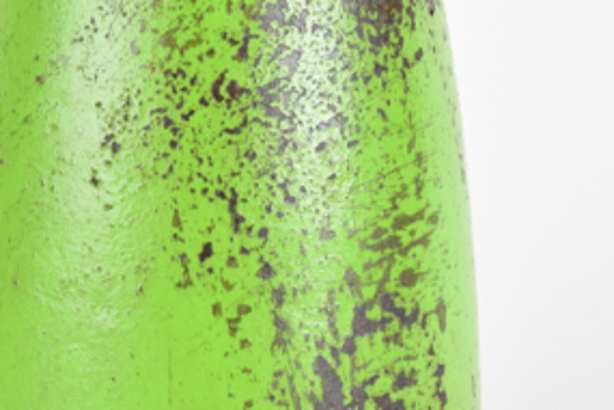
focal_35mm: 185
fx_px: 3157
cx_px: 259
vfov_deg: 7.4
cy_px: 381
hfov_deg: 11.1
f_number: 8
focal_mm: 55
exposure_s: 1/125
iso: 800
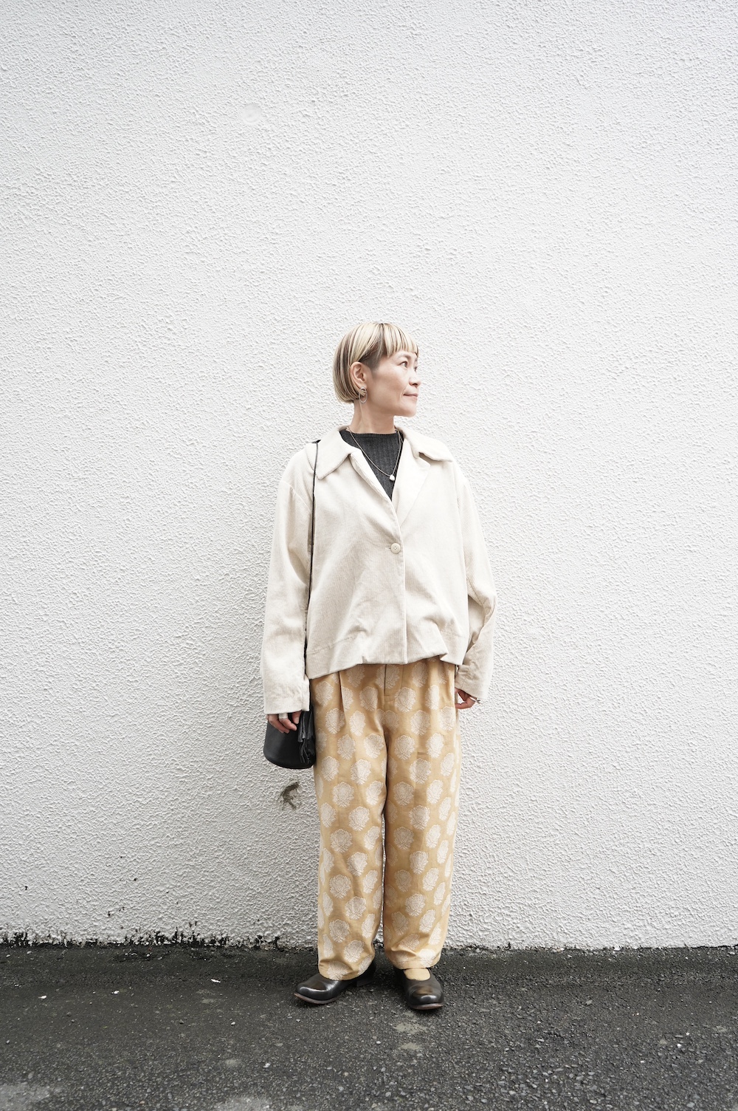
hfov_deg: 42.3
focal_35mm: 31
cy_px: 556
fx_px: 955
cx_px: 369
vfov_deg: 60.3
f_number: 5.6
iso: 1000
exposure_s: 1/400
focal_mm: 31
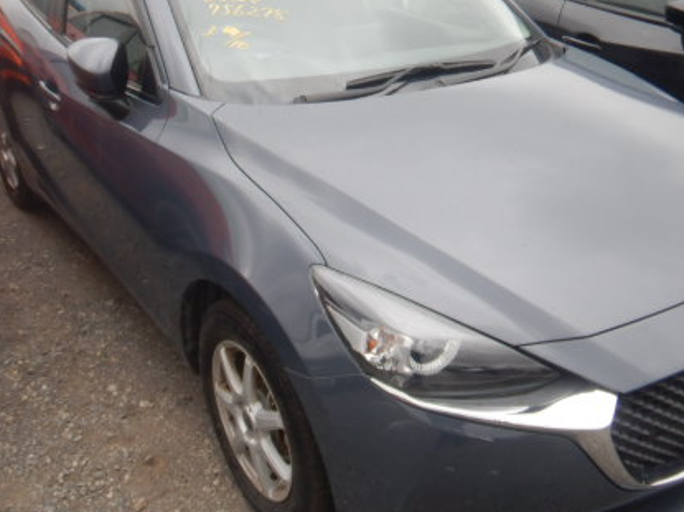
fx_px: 731
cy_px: 234
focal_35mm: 37
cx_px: 386
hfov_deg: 50.0
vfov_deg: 38.6
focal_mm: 4.3
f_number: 2.8
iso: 125
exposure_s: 1/160
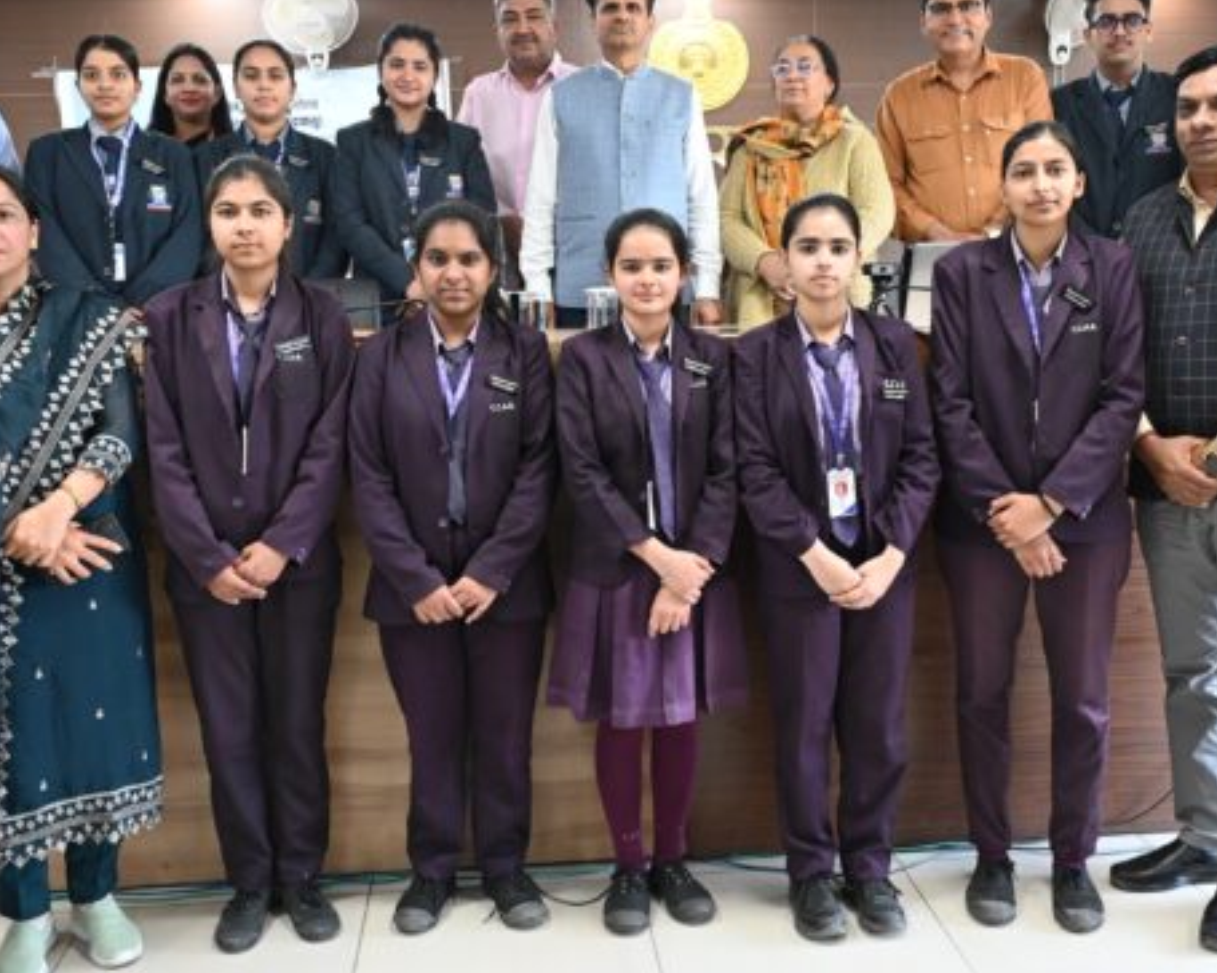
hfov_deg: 47.9
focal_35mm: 38
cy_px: 461
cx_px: 618
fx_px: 1369
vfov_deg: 39.1
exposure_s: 1/100
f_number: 4
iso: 3200
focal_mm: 24
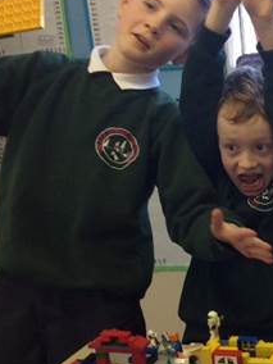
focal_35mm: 90
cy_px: 220
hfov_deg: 15.7
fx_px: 946
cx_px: 341
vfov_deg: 21.7
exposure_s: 1/25
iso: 50
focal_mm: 3.3
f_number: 2.4
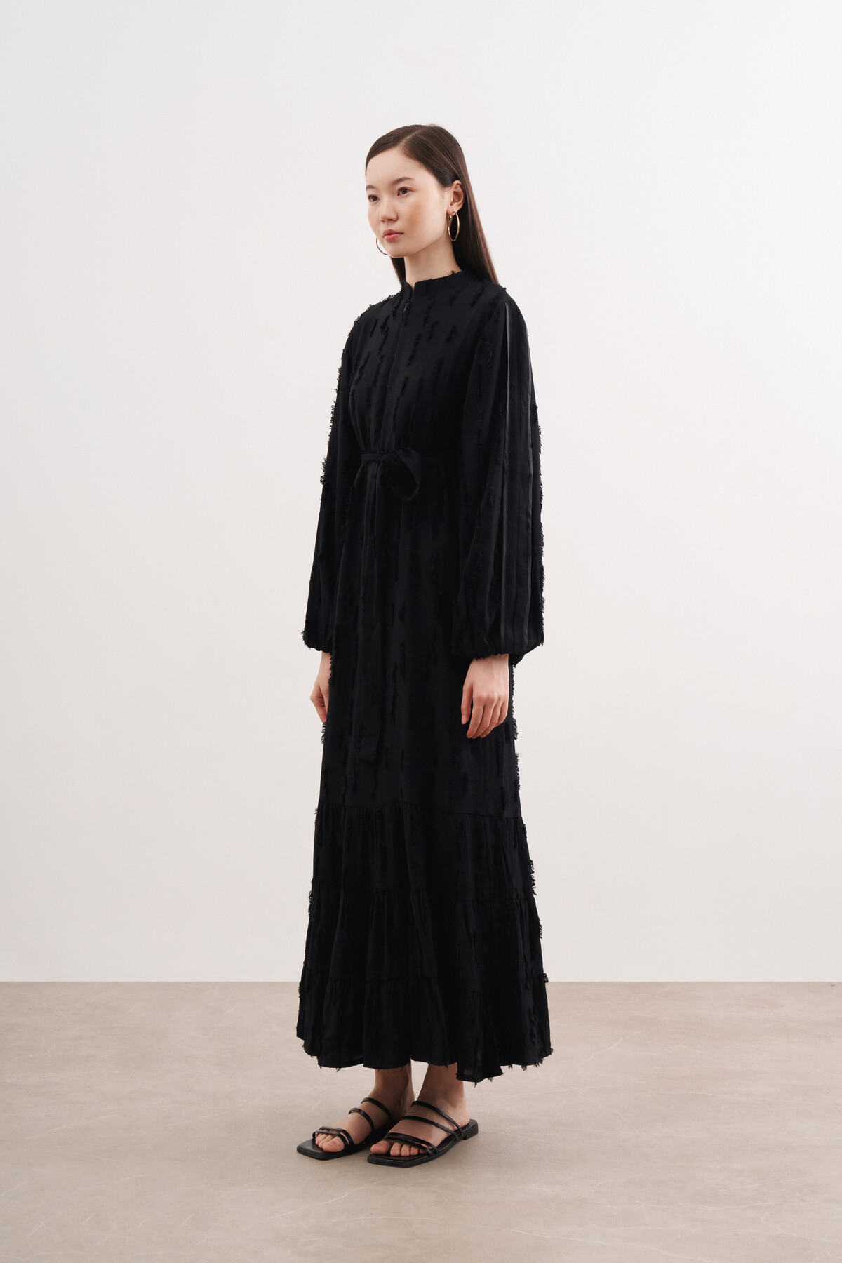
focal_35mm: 54
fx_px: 1894
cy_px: 632
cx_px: 421
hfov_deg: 25.1
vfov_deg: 36.9
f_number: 11
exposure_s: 1/160
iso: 400
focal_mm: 54
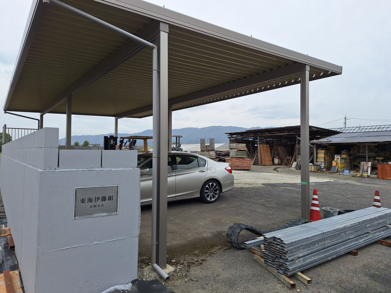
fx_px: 260
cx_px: 196
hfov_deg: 73.9
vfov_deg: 58.9
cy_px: 146
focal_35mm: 23
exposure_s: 1/1828
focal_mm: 5.54
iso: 40
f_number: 1.8
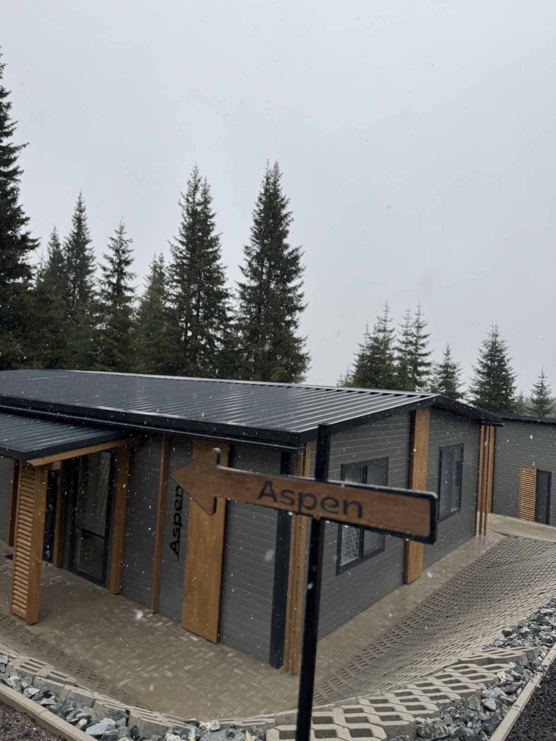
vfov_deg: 71.6
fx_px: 514
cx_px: 278
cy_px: 370
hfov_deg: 56.8
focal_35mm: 24
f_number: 1.78
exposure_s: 1/739
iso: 80
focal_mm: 6.76
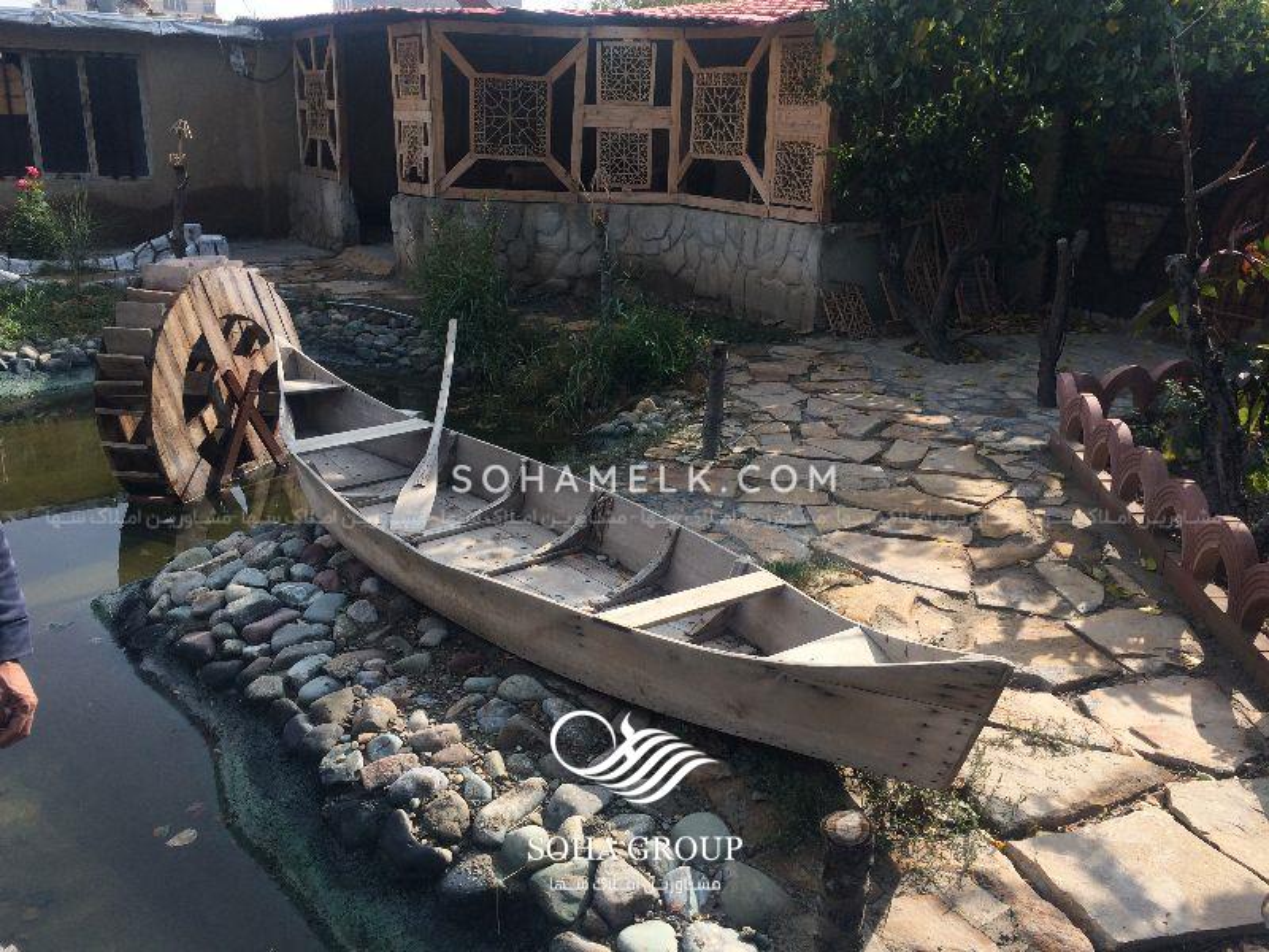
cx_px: 634
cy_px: 476
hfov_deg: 61.7
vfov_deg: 48.2
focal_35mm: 29
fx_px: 1063
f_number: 2.2
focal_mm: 4.15
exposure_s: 1/1109
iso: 32
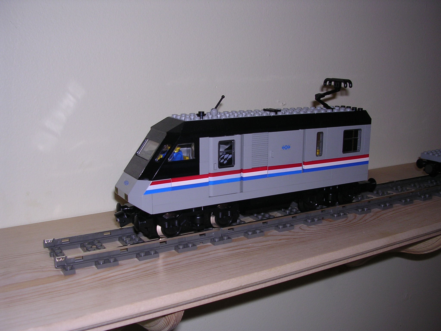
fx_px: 484
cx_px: 220
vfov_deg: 37.7
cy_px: 166
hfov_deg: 49.0
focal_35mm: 38
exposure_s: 1/60.1
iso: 100
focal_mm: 5.8
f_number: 2.8
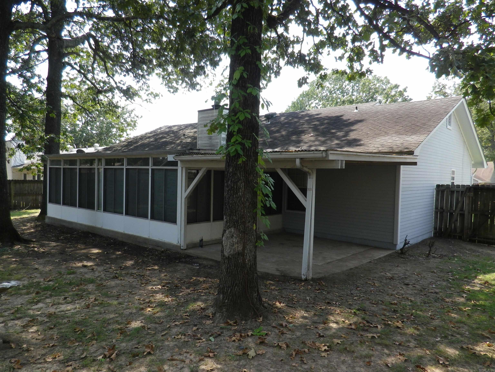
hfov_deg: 69.4
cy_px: 186
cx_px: 248
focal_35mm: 25
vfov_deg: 54.9
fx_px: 357
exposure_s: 1/200
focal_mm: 4.5
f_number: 3.5
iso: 80
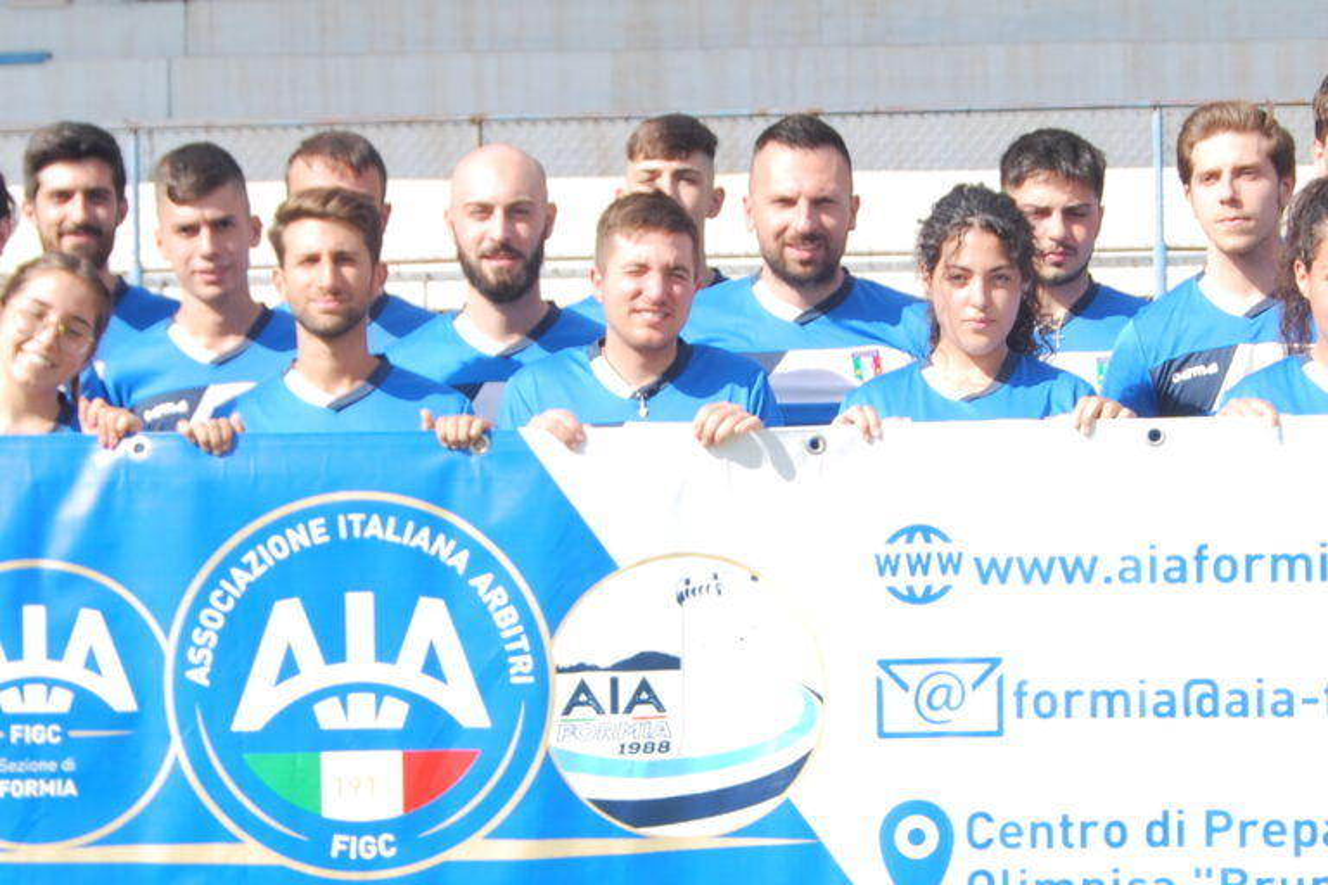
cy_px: 442
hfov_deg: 46.4
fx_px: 1549
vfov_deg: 31.9
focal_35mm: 42
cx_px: 664
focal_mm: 28
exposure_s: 1/250
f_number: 8
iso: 100
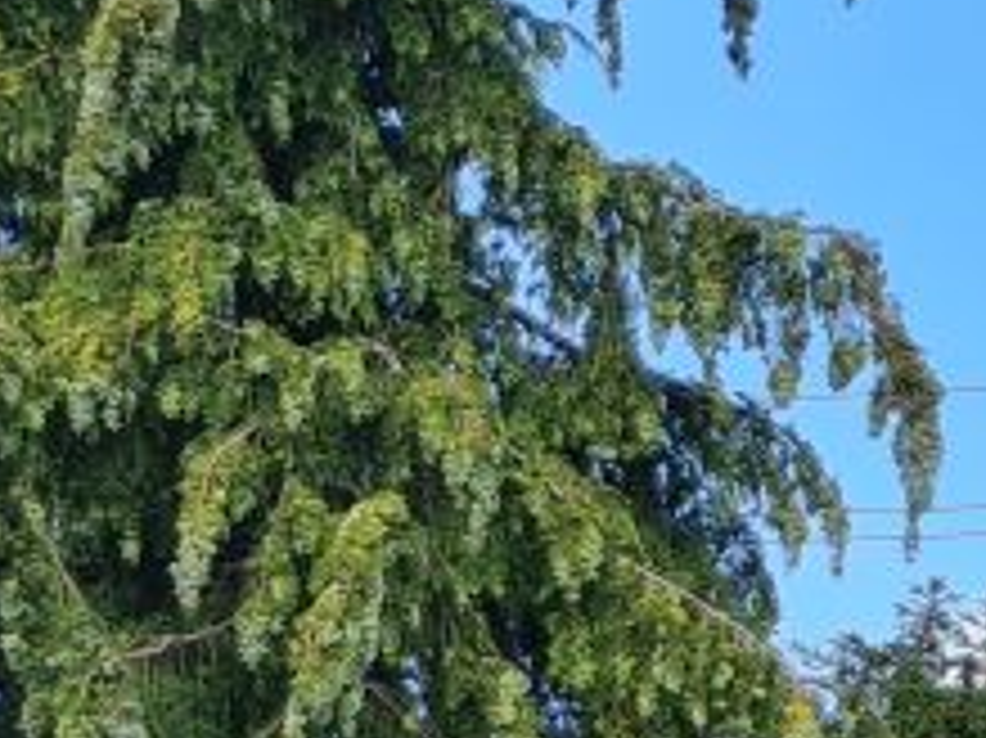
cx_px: 2724
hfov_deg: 10.3
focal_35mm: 152
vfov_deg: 9.0
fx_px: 4327
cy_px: 1584
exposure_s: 1/1156
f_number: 1.8
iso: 50
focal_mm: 5.4
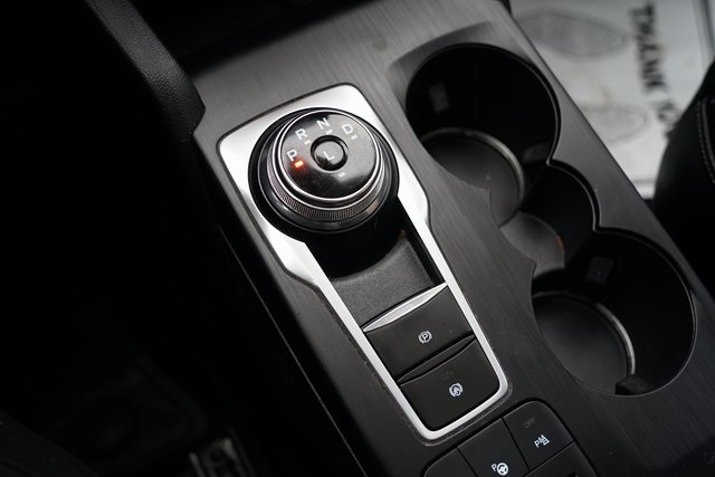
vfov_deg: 40.0
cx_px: 358
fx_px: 656
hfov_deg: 57.2
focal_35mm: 33
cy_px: 238
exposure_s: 1/60
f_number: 4
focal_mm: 33
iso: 800
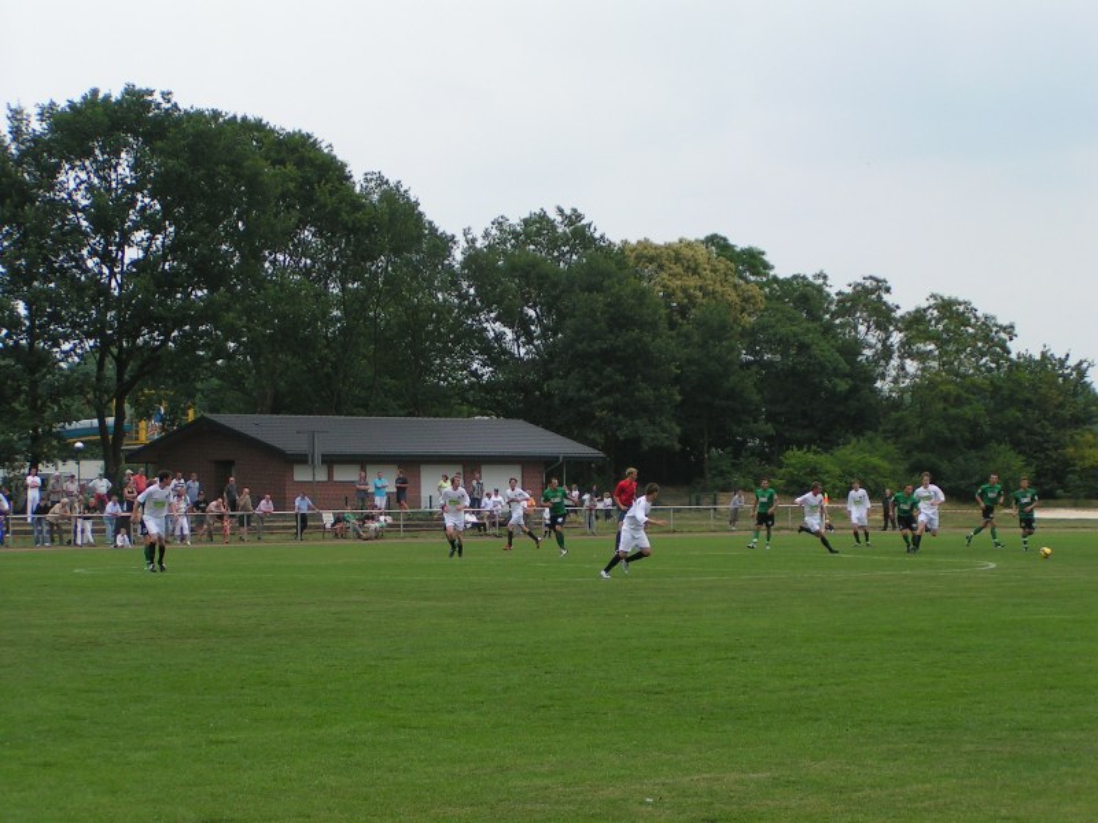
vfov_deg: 15.6
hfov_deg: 20.7
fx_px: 3013
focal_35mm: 95
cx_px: 549
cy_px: 412
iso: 50
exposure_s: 1/500
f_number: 3.5
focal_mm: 14.5
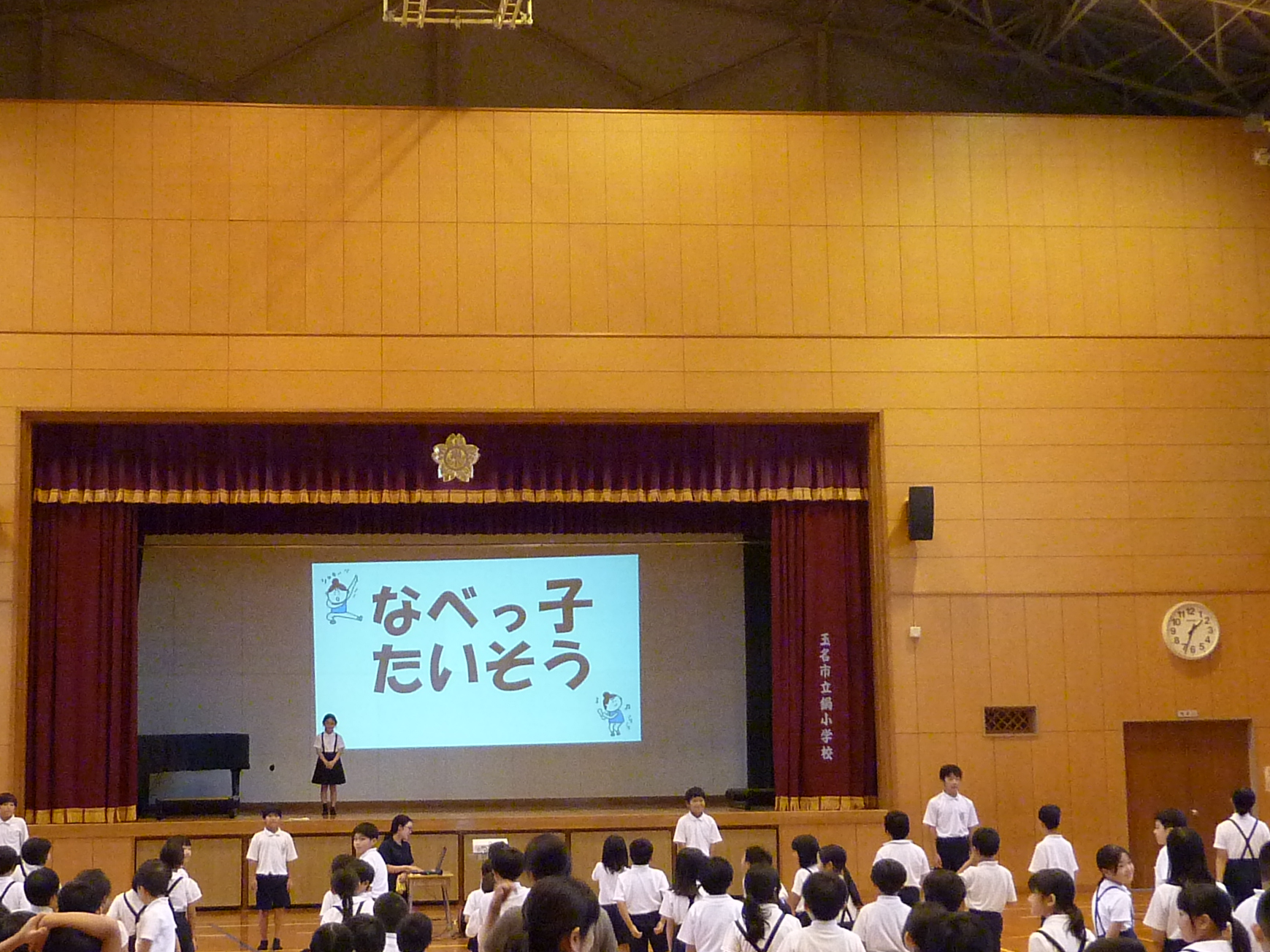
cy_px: 496
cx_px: 532
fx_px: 1944
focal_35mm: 53
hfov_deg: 36.1
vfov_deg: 27.5
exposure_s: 1/30
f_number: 3.3
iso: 400
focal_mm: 4.1
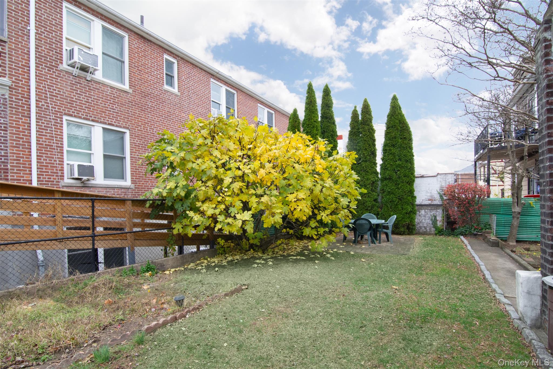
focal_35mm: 16
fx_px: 253
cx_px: 276
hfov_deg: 95.0
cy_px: 184
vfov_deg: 72.0
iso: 800
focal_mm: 11
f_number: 11
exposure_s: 1/125
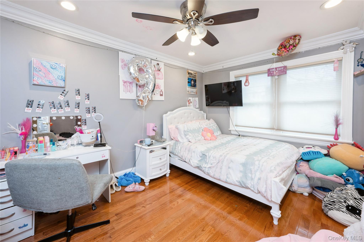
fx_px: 141
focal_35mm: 14
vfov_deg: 81.1
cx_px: 182
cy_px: 121
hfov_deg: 104.3
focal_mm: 14
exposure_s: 1/6
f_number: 11
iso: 200
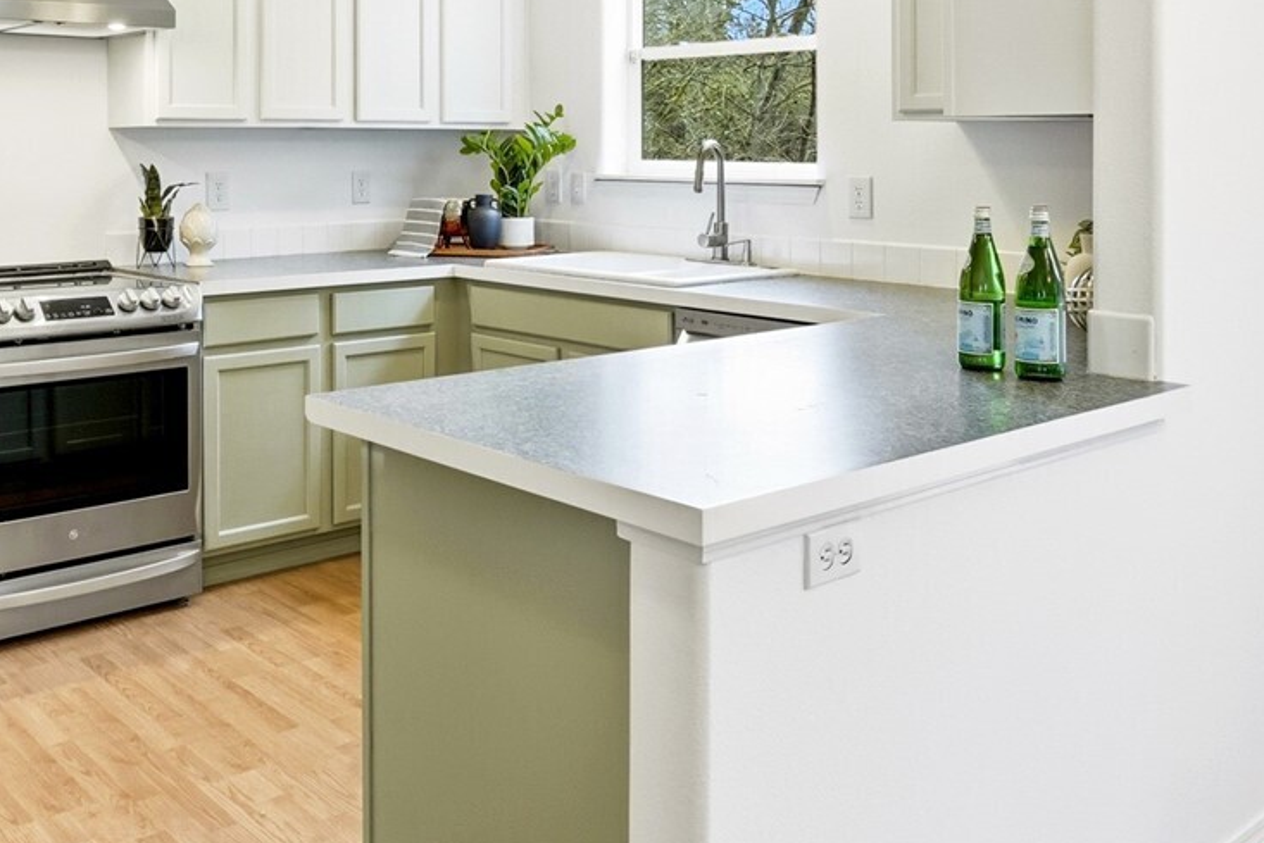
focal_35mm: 38
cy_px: 147
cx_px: 385
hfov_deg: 49.3
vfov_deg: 33.7
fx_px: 1340
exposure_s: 1/640
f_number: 9
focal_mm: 16.5
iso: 1250
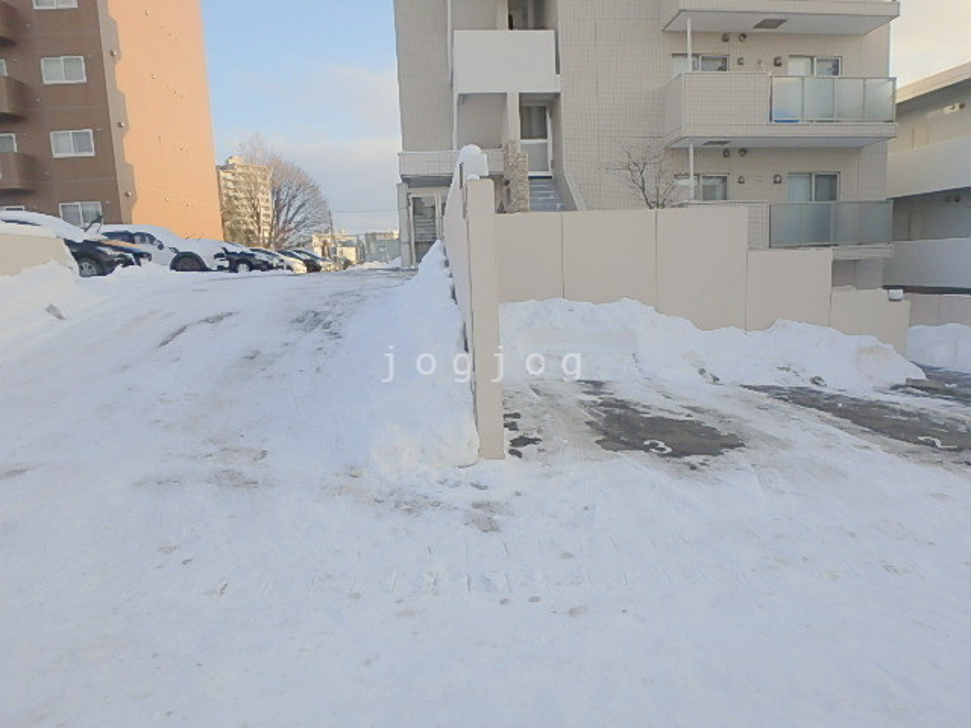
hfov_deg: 79.0
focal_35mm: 21
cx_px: 486
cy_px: 364
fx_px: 589
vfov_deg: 63.4
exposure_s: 1/400
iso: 125
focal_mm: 3.7
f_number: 3.5
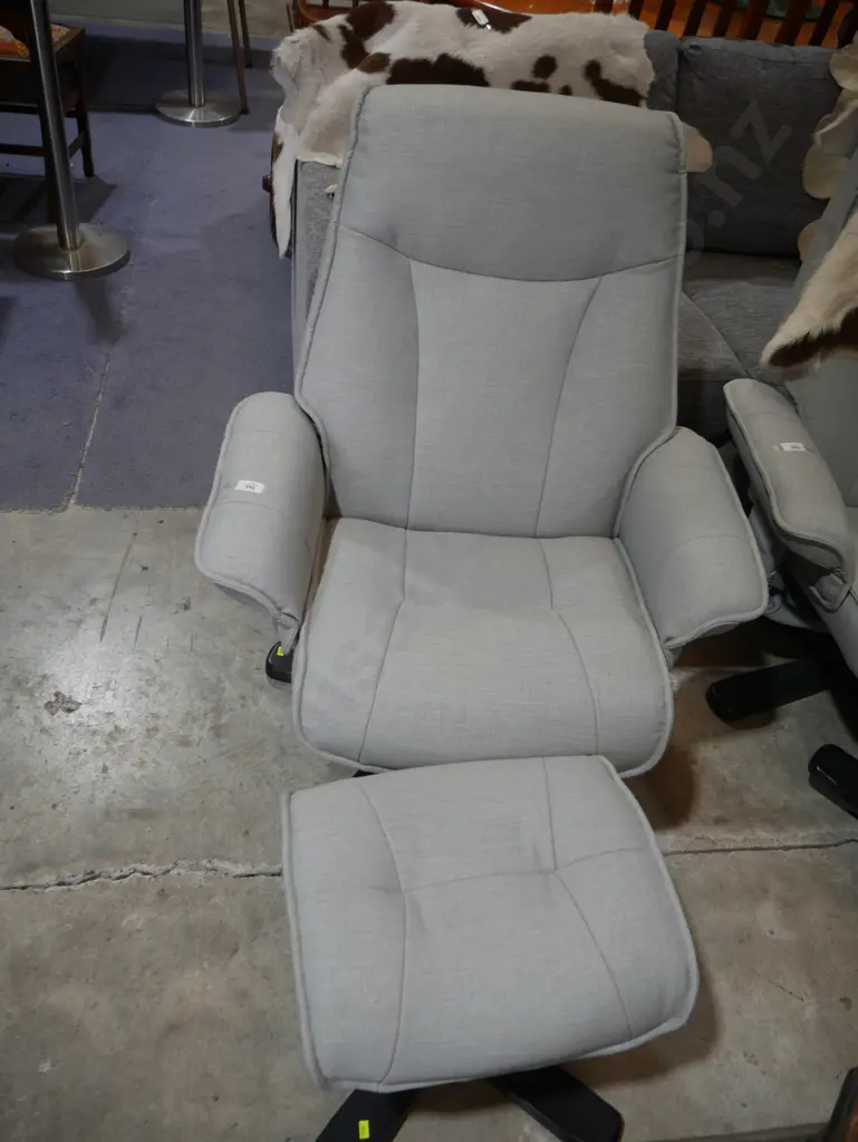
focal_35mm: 28
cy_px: 571
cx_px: 429
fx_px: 925
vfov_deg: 63.4
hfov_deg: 49.8
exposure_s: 1/100
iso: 200
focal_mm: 14
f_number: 3.5
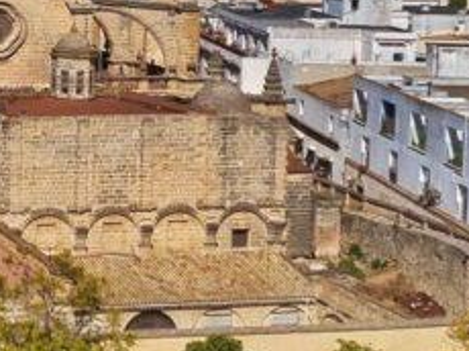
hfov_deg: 16.7
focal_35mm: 107
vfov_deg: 13.6
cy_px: -20
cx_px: -234
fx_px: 1448
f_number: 1.8
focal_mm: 6.7
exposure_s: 1/1716
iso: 50
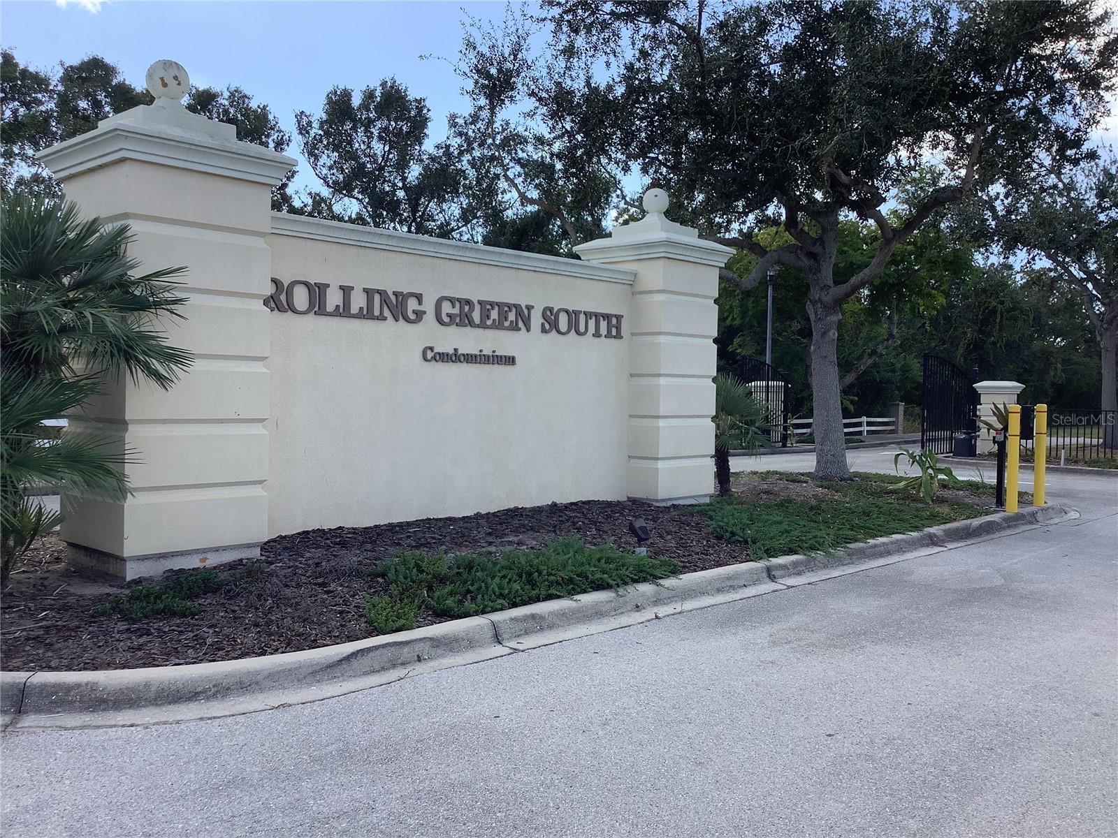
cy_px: 419
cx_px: 559
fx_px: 1001
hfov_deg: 58.4
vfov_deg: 45.4
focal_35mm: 31
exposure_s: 1/543
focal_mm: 3.3
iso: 25
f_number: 2.4
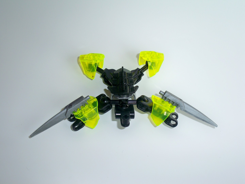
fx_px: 311
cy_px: 92
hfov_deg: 42.9
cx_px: 122
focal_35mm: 44
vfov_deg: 32.9
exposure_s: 1/250
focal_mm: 7.8
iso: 80
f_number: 3.5
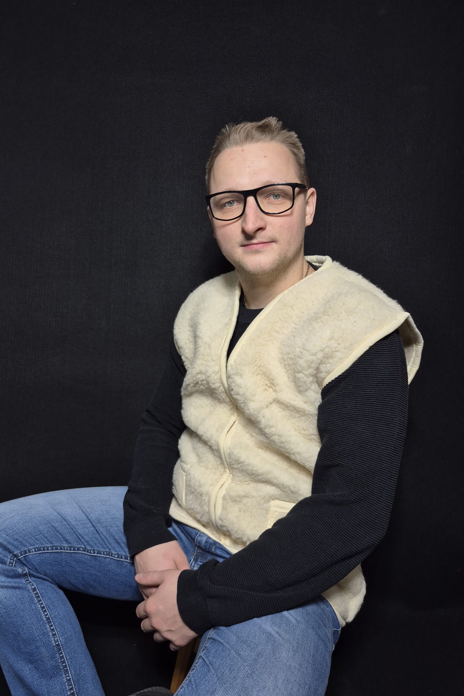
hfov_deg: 53.1
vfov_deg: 73.7
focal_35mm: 24
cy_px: 348
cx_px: 228
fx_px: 464
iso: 100
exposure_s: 1/180
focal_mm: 5.4
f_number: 1.8
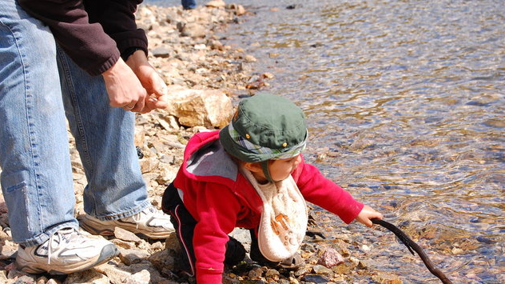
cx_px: 251
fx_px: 1172
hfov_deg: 24.3
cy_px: 151
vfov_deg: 13.8
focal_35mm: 88
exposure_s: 1/400
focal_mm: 55
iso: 400
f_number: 10
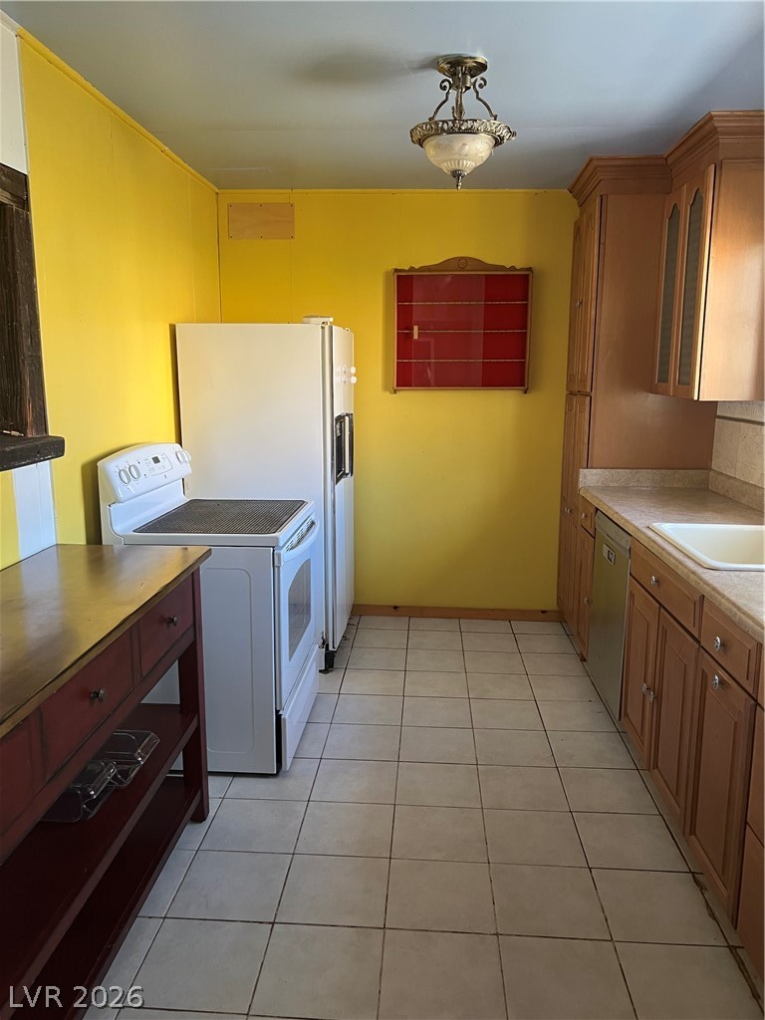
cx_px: 382
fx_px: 766
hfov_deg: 53.1
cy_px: 510
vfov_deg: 67.3
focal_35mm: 26
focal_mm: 5.7
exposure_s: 1/71
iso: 125
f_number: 1.5
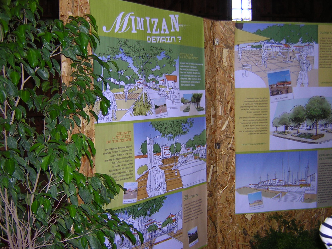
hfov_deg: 51.4
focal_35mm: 36
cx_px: 166
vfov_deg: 39.7
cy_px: 124
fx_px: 345
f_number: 2.6
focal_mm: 4.7
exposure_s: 1/60.1
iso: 135
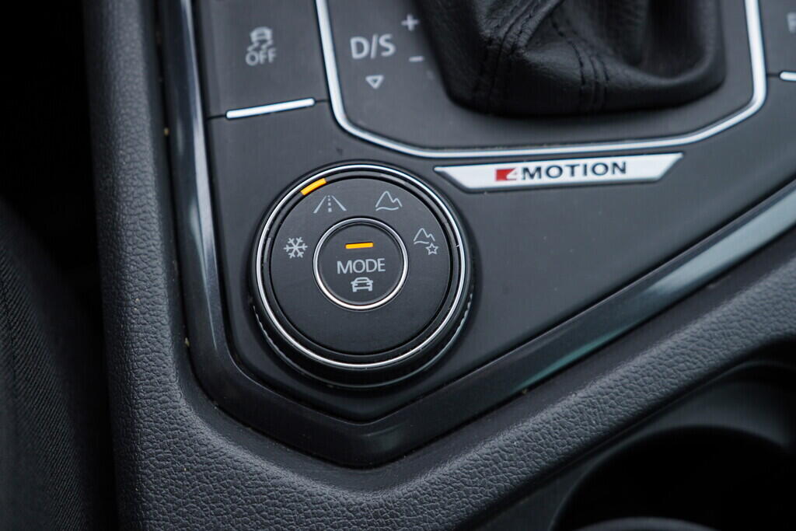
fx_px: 796
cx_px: 398
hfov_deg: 53.1
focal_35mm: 36
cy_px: 266
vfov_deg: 36.9
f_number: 2.8
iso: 125
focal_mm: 24
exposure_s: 1/40
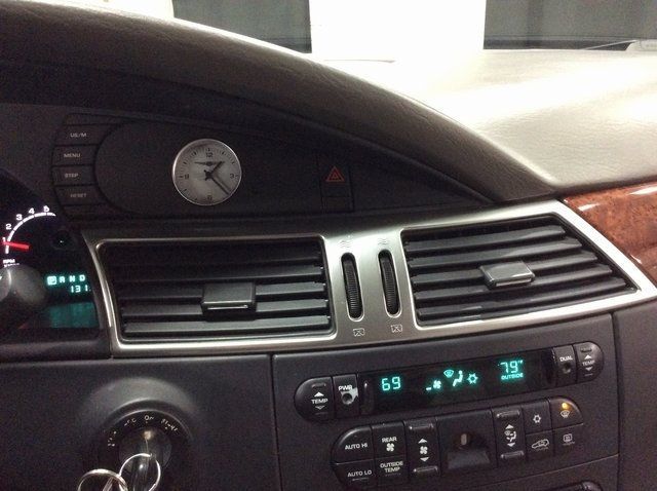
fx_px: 606
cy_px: 246
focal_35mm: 32
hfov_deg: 56.9
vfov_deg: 44.1
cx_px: 328
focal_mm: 3.3
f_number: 2.4
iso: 320
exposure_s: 1/20
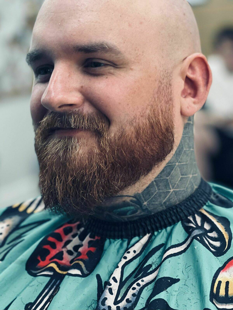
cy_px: 155
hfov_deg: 19.1
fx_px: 691
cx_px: 116
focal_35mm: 77
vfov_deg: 25.3
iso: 160
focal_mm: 9
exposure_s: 1/50
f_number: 2.8
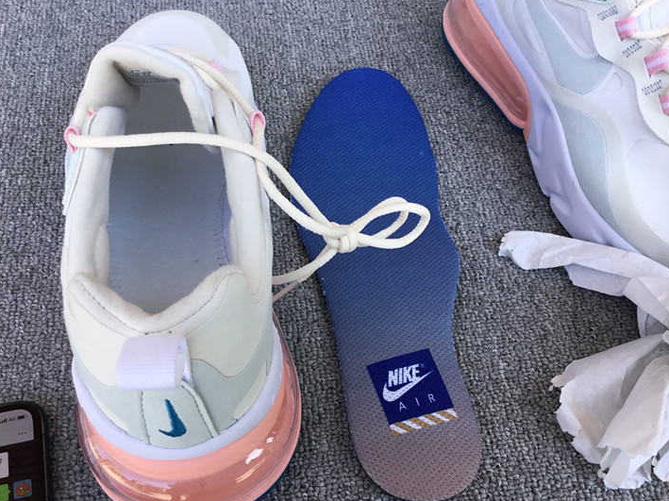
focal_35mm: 35
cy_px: 273
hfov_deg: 52.6
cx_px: 311
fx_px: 676
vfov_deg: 40.6
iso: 25
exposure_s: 1/223
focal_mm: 3.3
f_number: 2.4
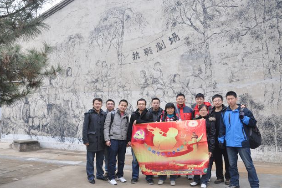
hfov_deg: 57.9
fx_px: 255
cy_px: 96
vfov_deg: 40.5
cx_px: 140
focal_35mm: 33
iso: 200
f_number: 8
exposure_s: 1/60
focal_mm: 21
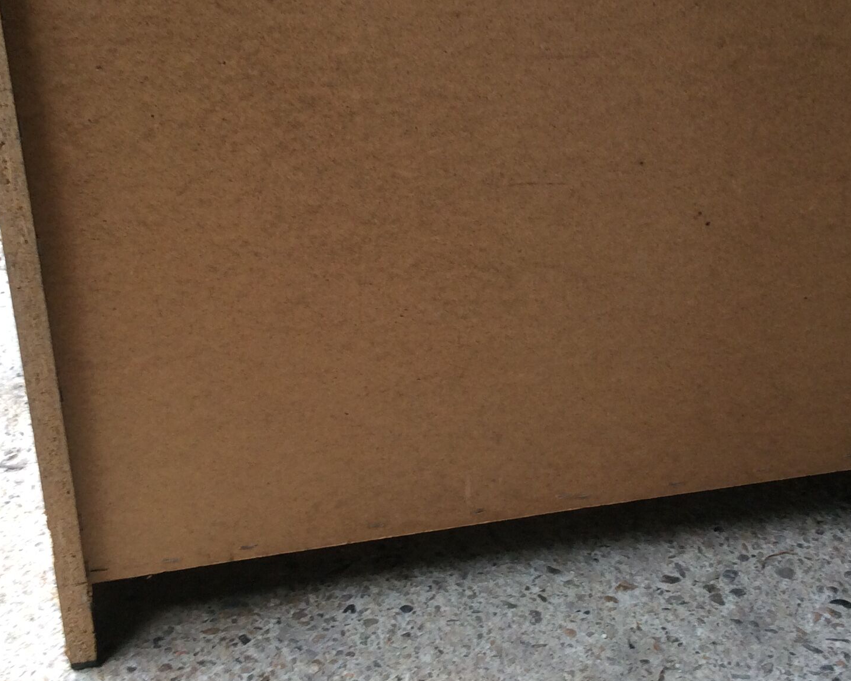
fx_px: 1410
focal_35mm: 56
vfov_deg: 27.1
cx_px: 487
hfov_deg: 33.5
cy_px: 296
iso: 50
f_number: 2.4
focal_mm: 3.3
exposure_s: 1/25
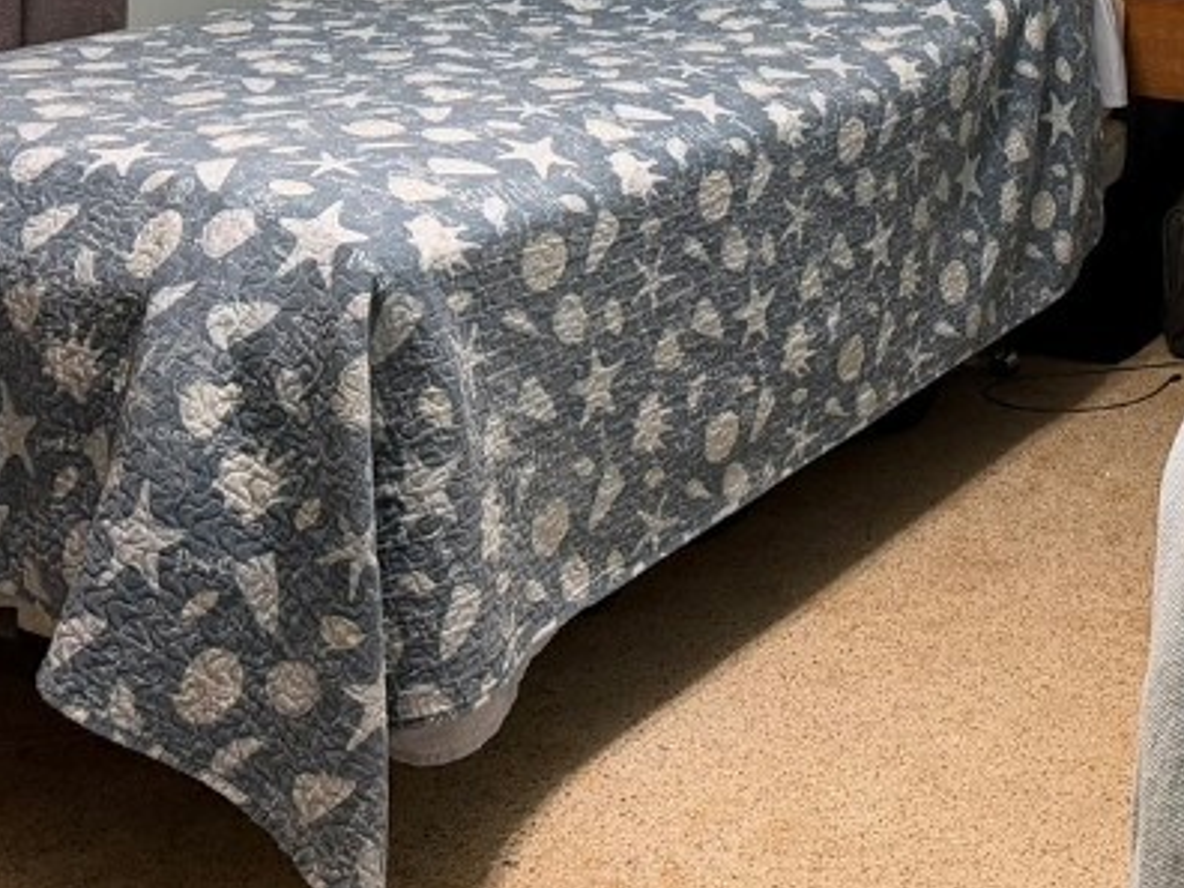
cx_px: 1043
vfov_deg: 21.8
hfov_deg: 30.0
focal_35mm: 62
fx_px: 2121
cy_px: -200
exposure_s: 1/60
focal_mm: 6.76
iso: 320
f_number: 1.78
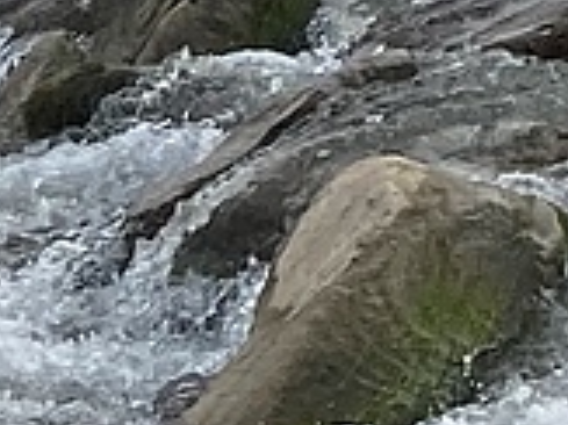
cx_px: 1324
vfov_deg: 4.5
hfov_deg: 6.4
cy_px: -1402
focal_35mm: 294
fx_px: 4821
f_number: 1.8
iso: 20
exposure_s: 1/1548
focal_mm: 3.99
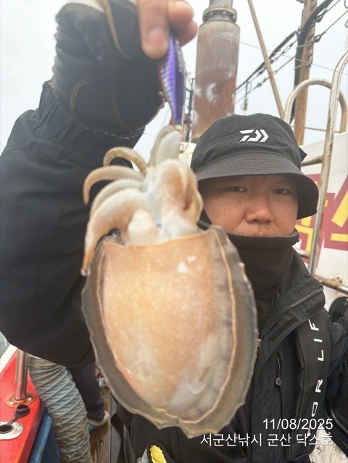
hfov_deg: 56.8
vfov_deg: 71.6
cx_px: 174
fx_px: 322
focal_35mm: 24
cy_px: 232
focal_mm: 6.76
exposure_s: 1/742
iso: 400
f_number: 1.78
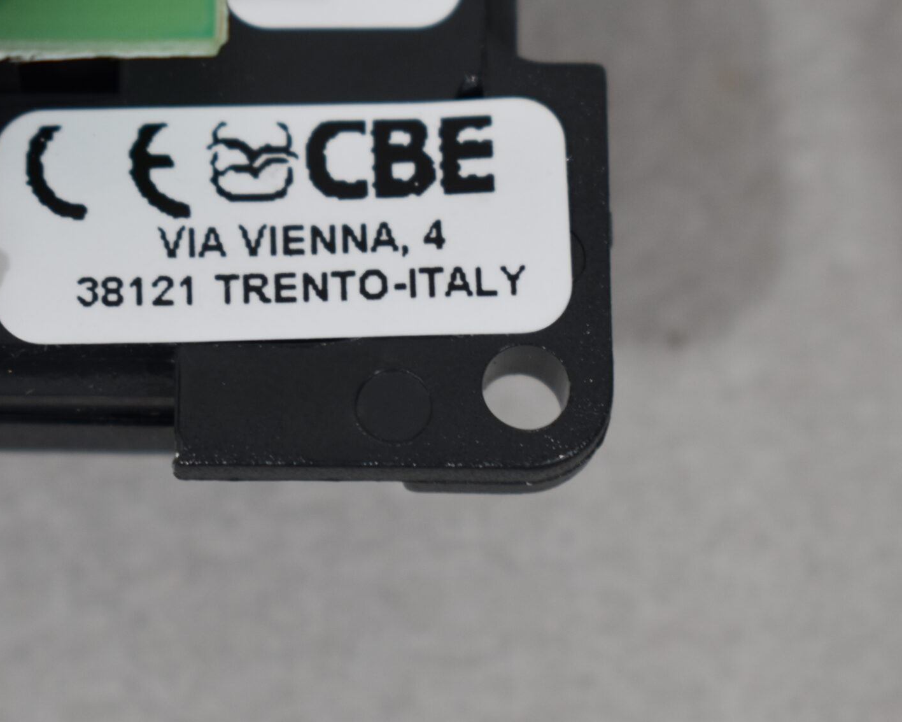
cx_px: 321
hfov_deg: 13.8
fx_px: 3734
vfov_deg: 11.0
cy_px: 237
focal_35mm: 140
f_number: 7.1
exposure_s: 1/60
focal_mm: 55
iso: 400
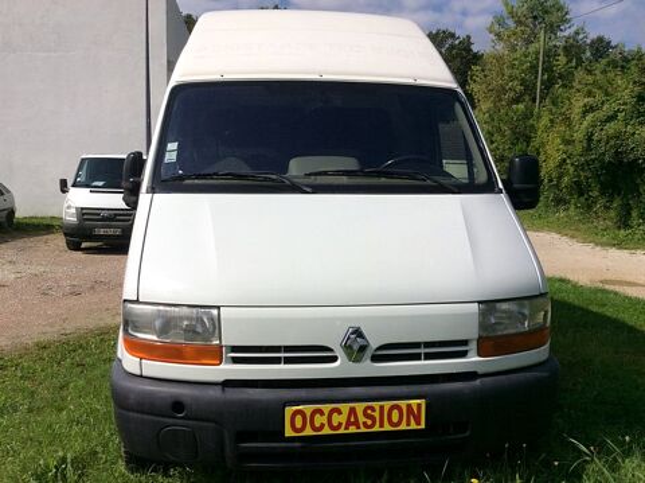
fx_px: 596
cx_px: 322
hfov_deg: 56.9
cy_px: 242
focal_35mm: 32
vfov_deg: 44.1
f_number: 2.4
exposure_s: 1/3584
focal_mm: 3.3
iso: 32
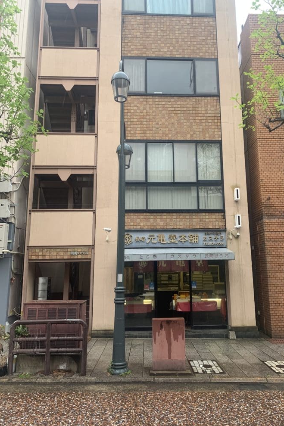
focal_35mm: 28
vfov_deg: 65.5
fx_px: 331
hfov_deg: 46.2
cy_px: 207
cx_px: 164
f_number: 1.8
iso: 80
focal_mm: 4.25
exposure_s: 1/121
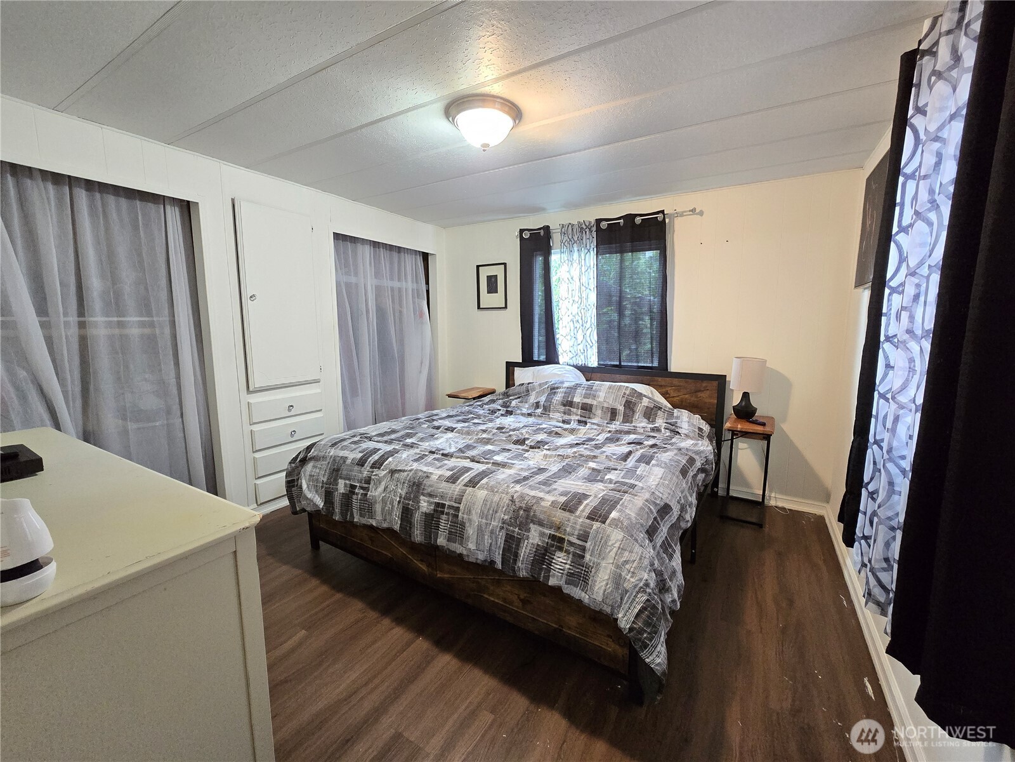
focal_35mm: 13
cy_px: 381
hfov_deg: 106.2
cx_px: 508
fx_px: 381
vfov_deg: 89.9
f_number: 2.2
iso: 640
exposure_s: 1/60
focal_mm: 2.2
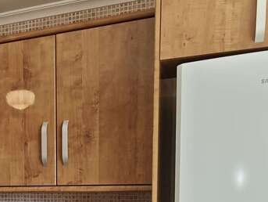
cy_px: 231
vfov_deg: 25.7
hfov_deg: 34.3
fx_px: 403
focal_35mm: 52
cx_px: 17
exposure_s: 1/100
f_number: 2.2
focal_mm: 2.16
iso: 64
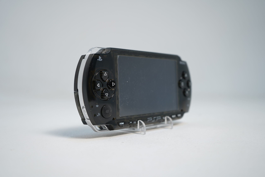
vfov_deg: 31.9
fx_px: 309
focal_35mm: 42
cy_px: 88
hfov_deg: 46.4
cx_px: 132
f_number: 5.6
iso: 64
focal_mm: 42
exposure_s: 1/6
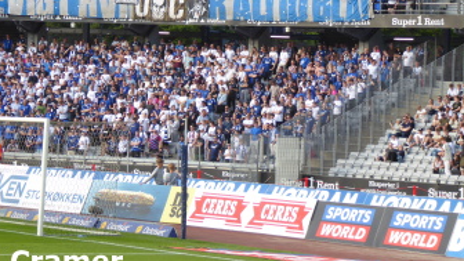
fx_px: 2067
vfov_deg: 7.2
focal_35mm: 168
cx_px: 171
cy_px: 47
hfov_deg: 12.8
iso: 80
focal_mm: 20.6
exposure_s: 1/100
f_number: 5.1
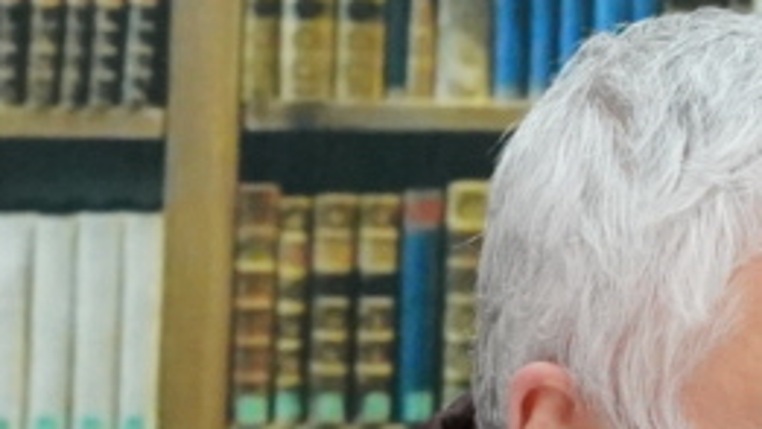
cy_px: 519
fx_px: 6831
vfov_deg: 3.6
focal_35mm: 338
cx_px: 540
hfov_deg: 6.4
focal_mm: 52
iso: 8000
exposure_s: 1/320
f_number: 6.3
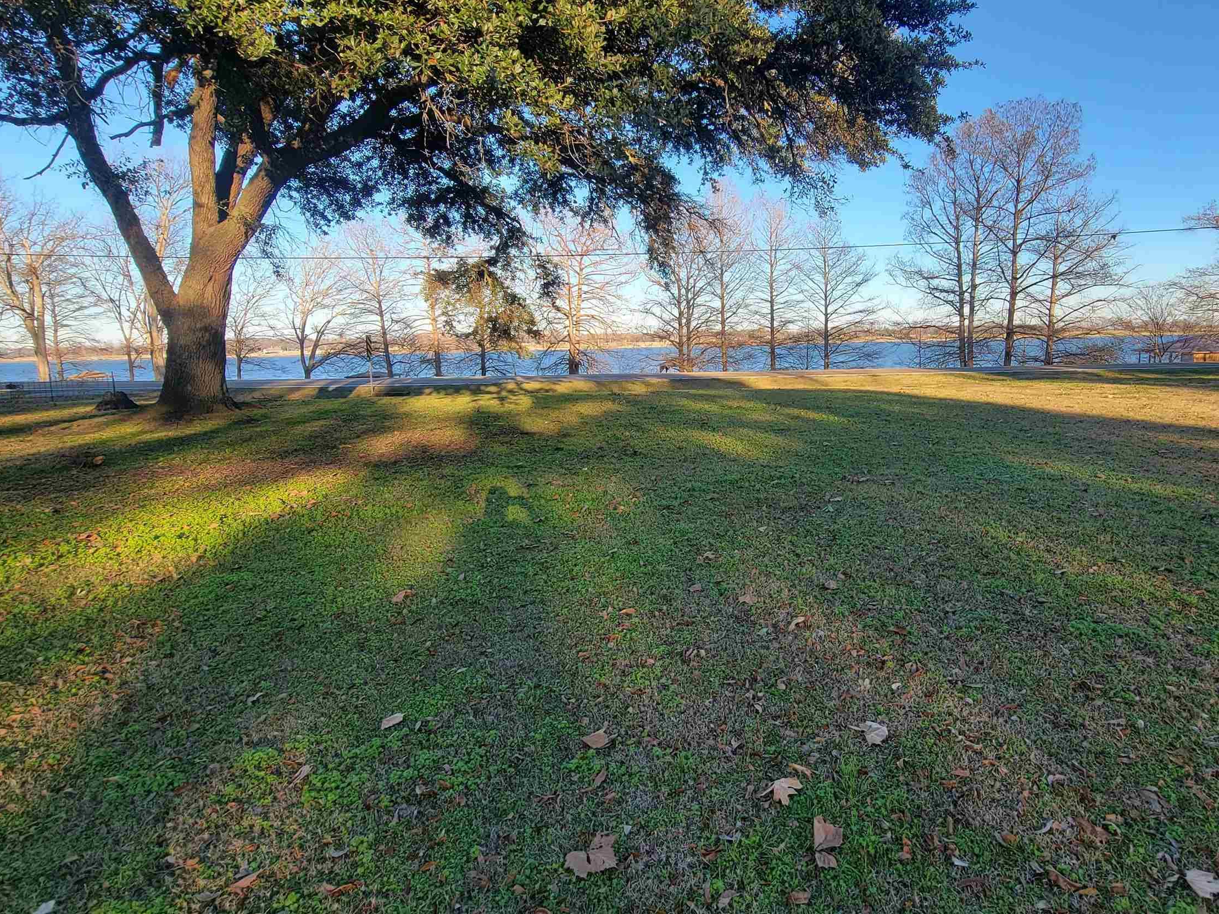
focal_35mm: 18
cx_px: 710
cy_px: 422
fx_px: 634
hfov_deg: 87.0
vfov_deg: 71.5
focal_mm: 2.2
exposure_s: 1/438
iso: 50
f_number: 2.2
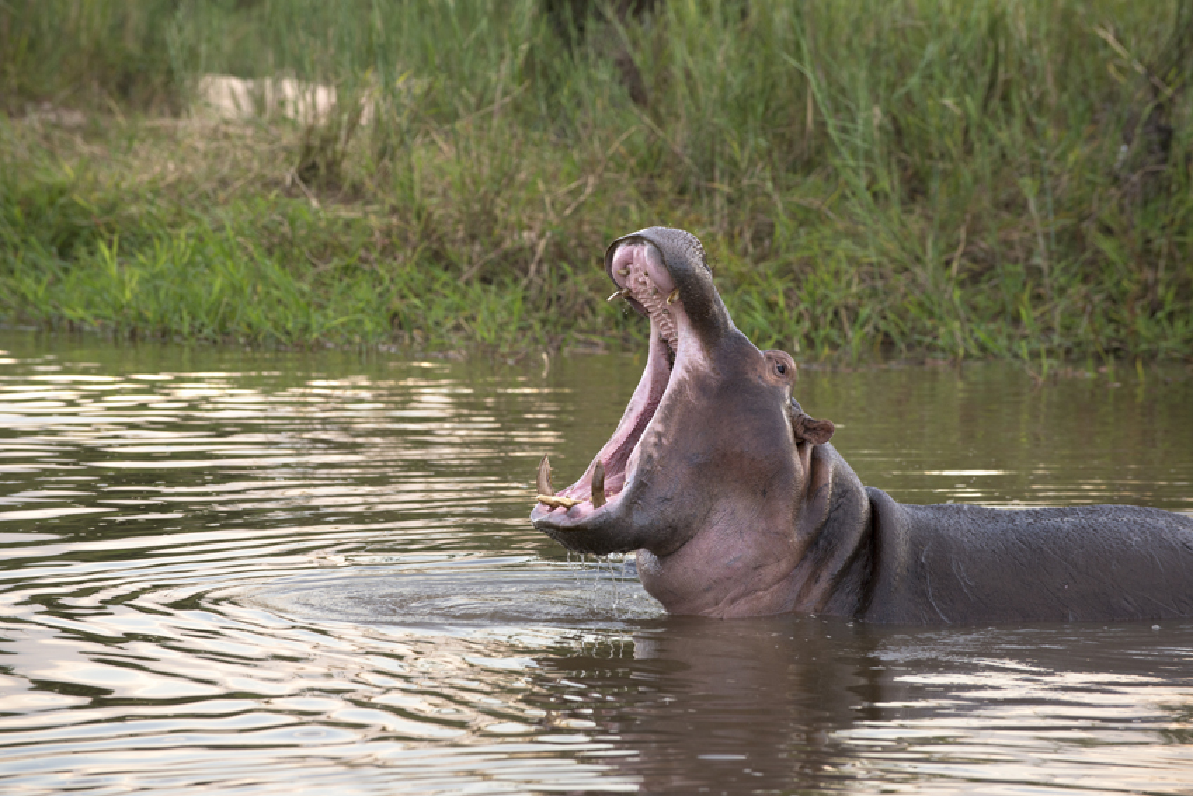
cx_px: 596
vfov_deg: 6.9
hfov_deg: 10.3
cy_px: 398
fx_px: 6628
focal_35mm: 200
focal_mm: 200
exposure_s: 1/250
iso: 400
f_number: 5.6
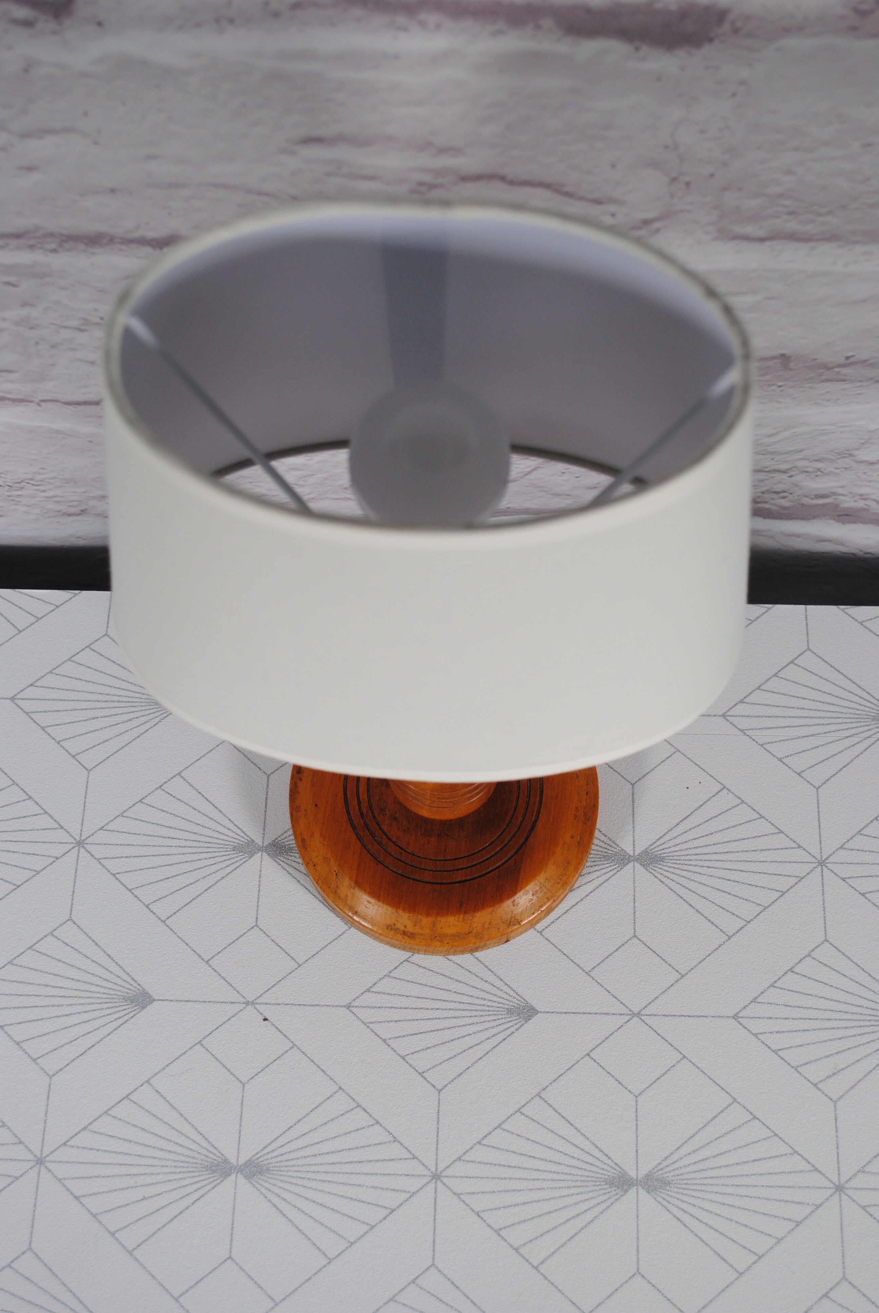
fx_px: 1589
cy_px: 656
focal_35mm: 44
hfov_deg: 30.9
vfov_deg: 44.9
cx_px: 440
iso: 180
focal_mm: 29
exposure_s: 1/125
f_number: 5.6
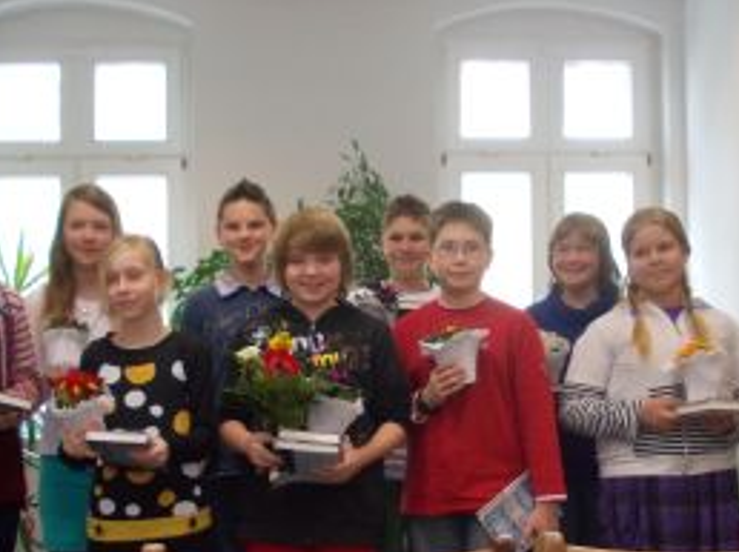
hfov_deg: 32.7
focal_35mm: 59
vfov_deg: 24.6
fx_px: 1258
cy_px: 372
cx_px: 361
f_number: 3.1
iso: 200
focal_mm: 5.3
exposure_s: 1/30
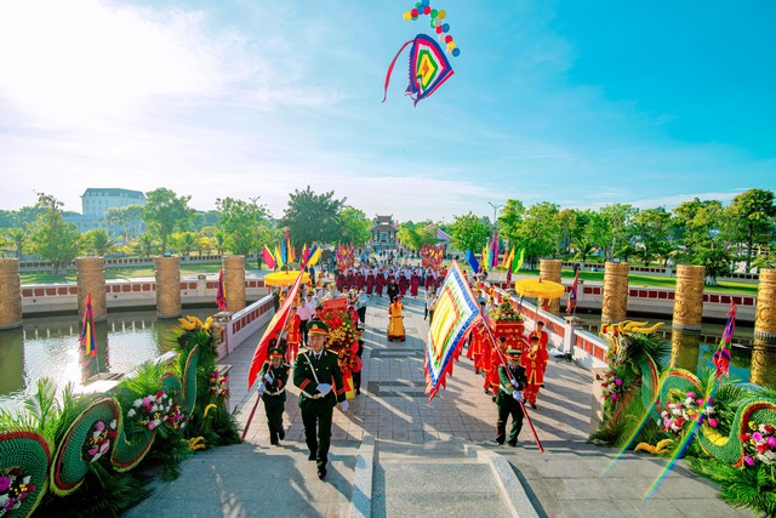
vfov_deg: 73.8
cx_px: 388
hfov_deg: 96.7
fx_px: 345
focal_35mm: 16
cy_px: 259
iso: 100
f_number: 8
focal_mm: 16
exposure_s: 1/160
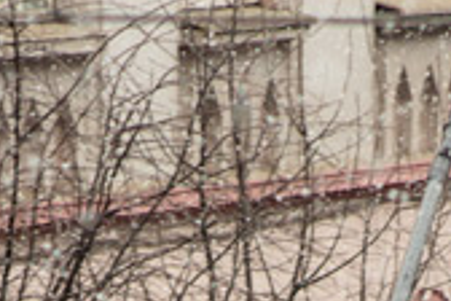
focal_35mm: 1104
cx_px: 212
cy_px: 848
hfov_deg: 1.9
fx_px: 13830
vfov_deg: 1.2
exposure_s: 1/250
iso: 200
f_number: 5.6
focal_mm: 155
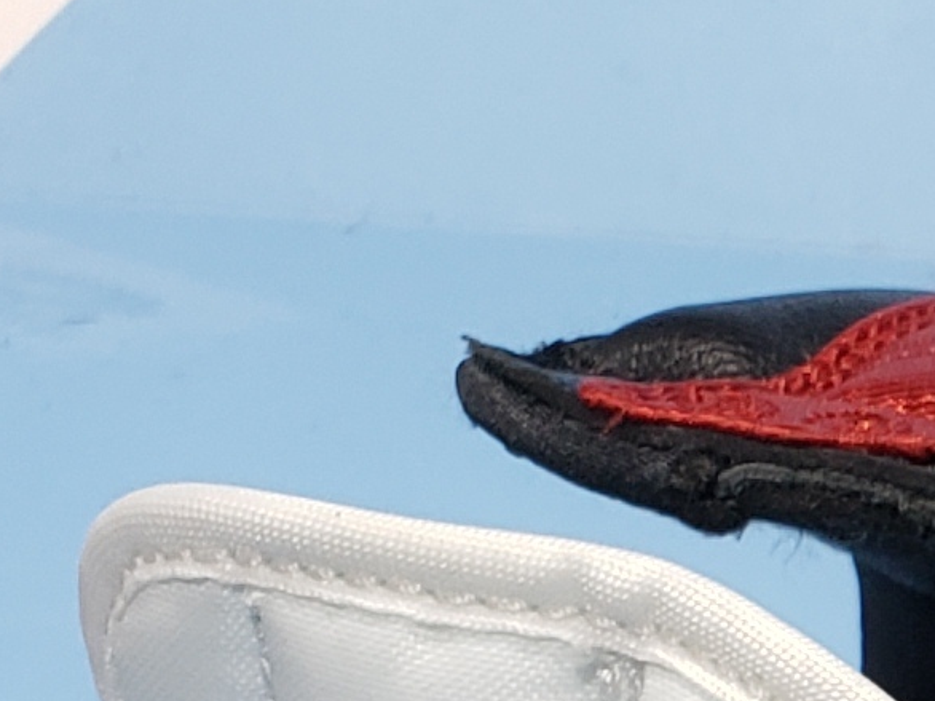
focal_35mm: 179
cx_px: 2381
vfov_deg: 7.7
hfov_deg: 9.6
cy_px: 1718
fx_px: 4833
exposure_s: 1/50
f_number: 2.4
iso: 80
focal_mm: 4.3
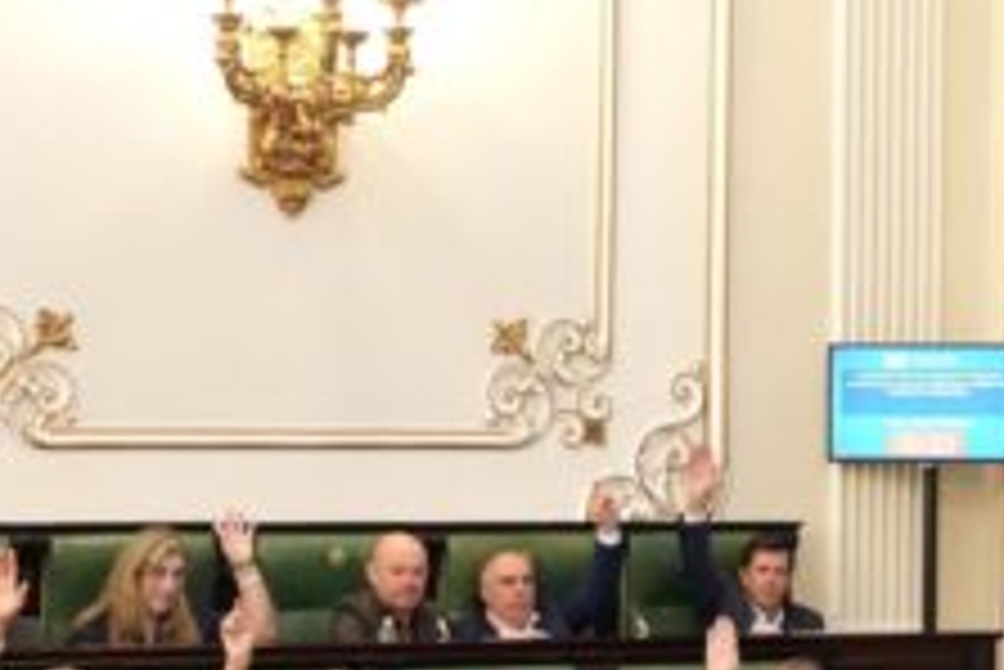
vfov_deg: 12.5
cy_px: 355
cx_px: 954
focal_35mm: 110
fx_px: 3070
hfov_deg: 18.2
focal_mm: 32
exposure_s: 1/100
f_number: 4
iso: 4000
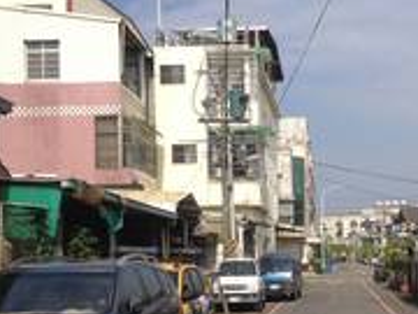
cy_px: 254
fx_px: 845
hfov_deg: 27.2
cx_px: 337
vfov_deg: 20.8
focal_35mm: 70
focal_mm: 4.28
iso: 50
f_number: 2.4
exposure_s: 1/2045
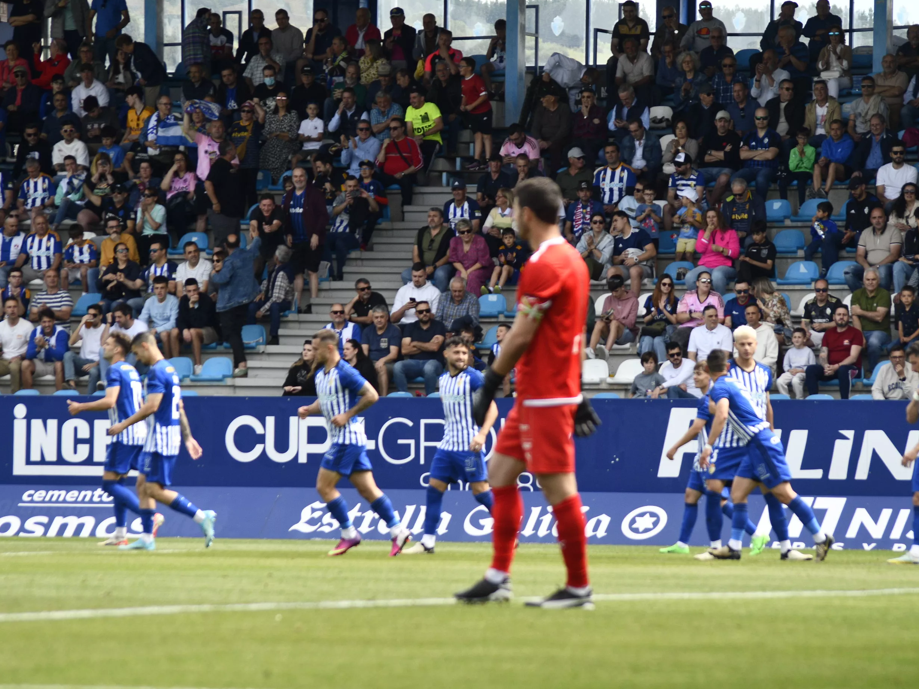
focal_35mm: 252
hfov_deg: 7.9
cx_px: 478
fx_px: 6690
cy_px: 343
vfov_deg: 5.9
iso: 400
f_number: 5
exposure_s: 1/1000
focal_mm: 155
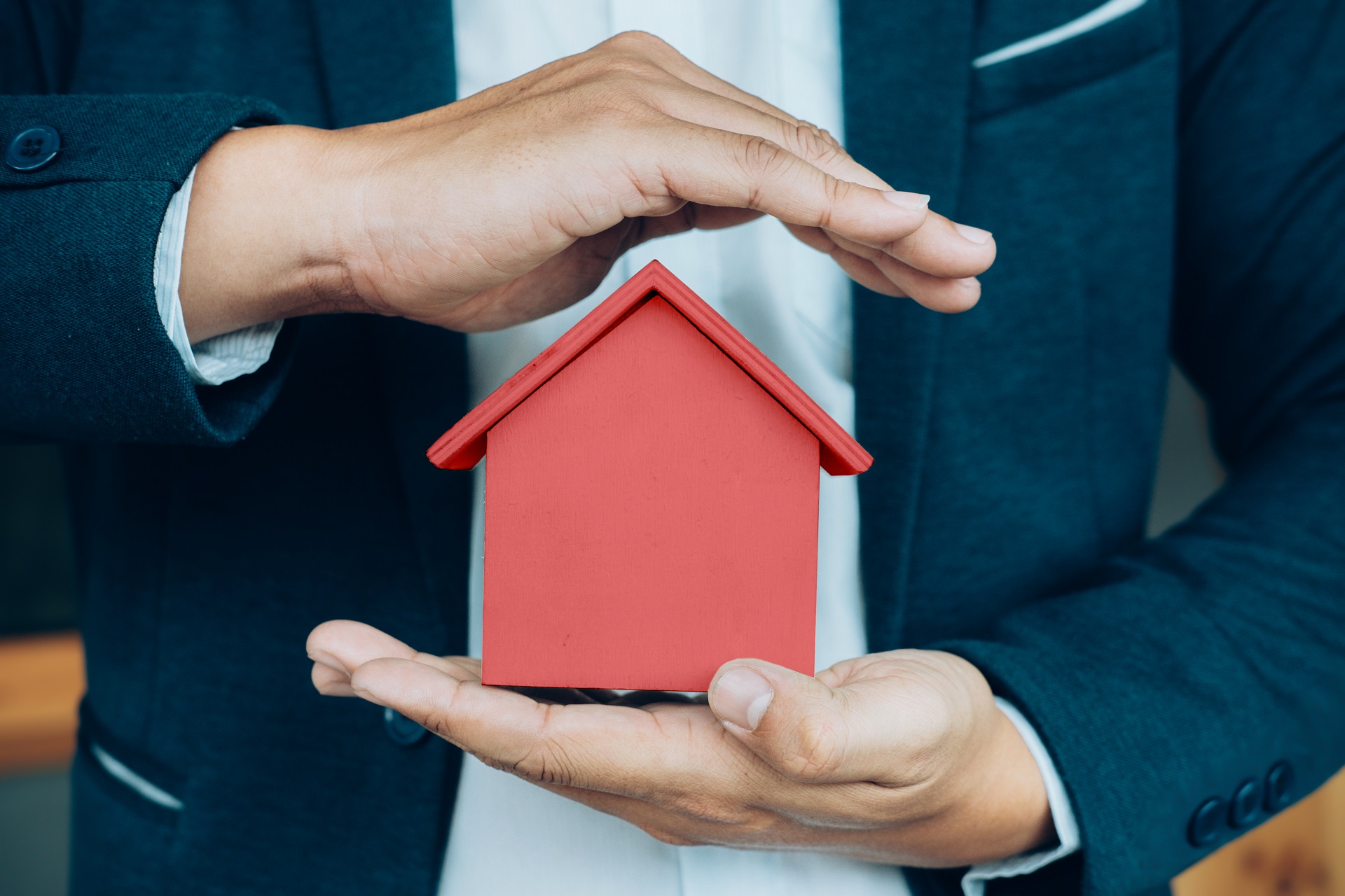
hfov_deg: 37.5
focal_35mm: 53
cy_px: 448
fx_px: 1980
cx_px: 672
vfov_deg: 25.5
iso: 250
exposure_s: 1/125
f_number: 4
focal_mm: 35
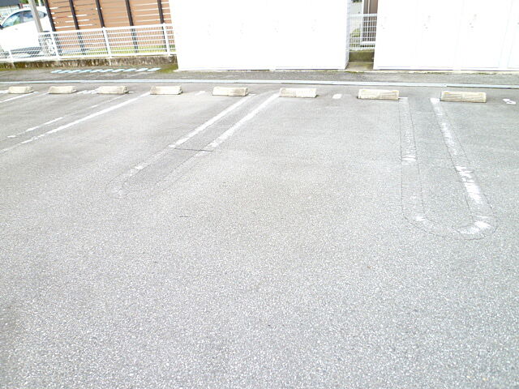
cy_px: 194
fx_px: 360
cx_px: 260
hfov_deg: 71.6
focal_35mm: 24
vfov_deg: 56.8
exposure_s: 1/160
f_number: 2.8
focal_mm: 4.3
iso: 80
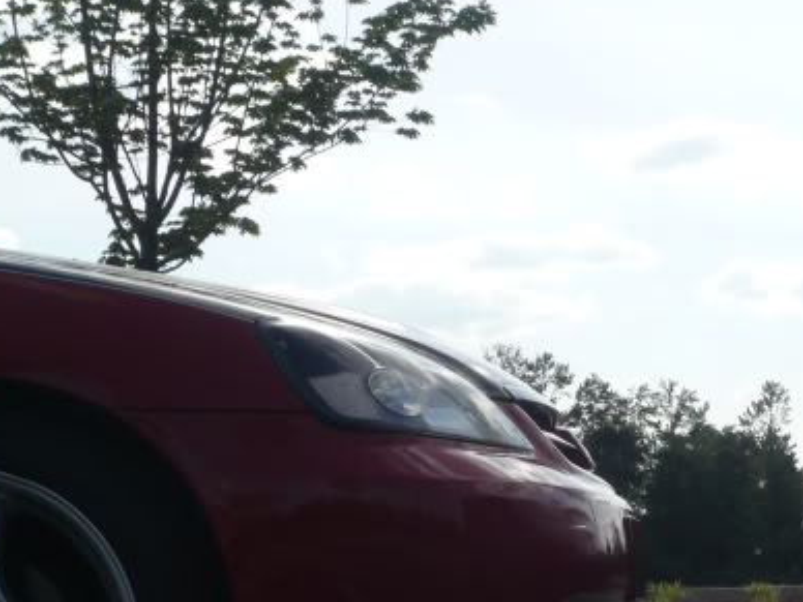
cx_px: 735
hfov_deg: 19.1
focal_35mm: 101
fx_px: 2343
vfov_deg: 14.5
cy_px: 496
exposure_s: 1/250
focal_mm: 8.1
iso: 100
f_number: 10
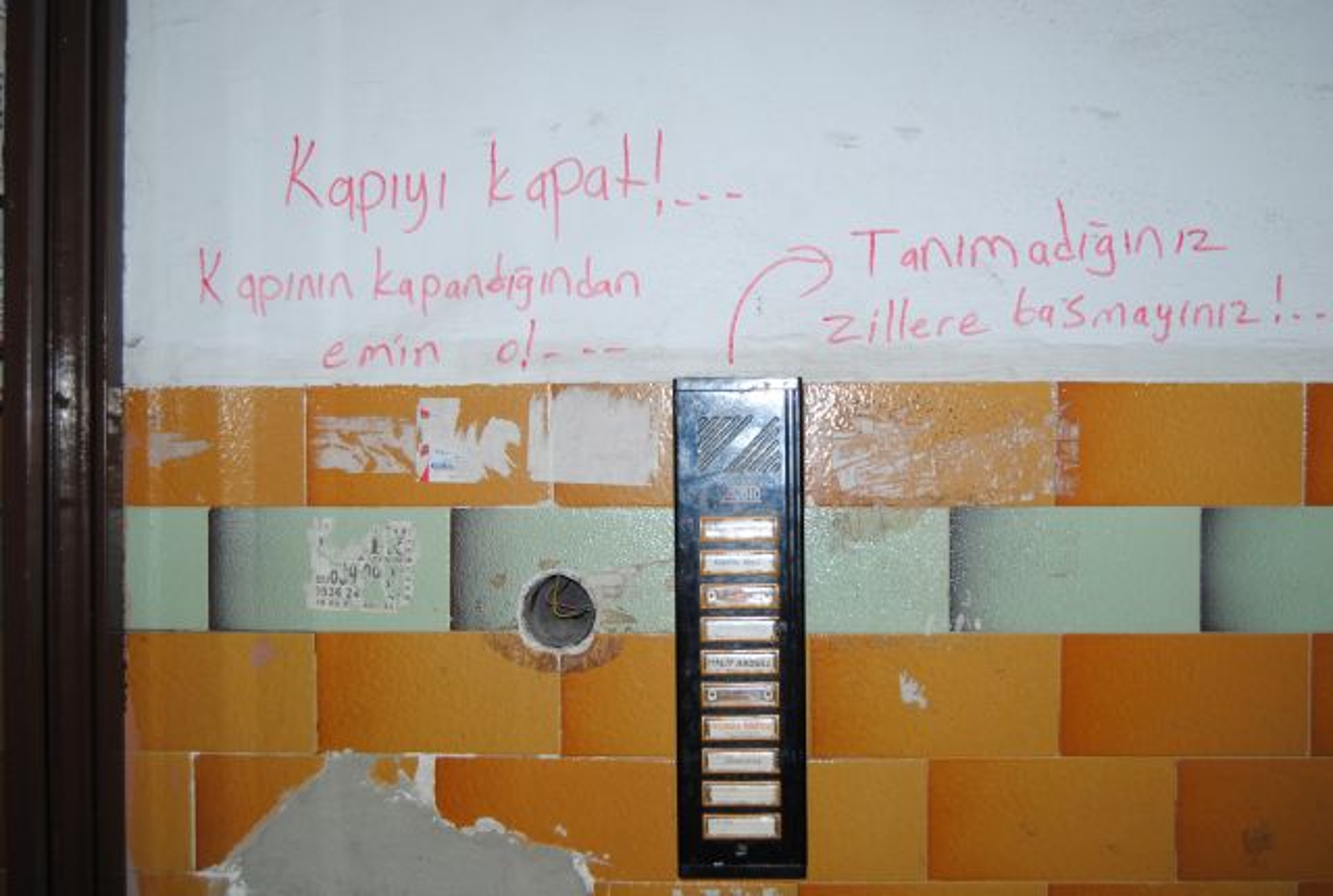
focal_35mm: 39
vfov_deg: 34.4
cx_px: 666
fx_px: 1447
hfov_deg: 49.4
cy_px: 448
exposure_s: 1/60
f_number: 4
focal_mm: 26
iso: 200
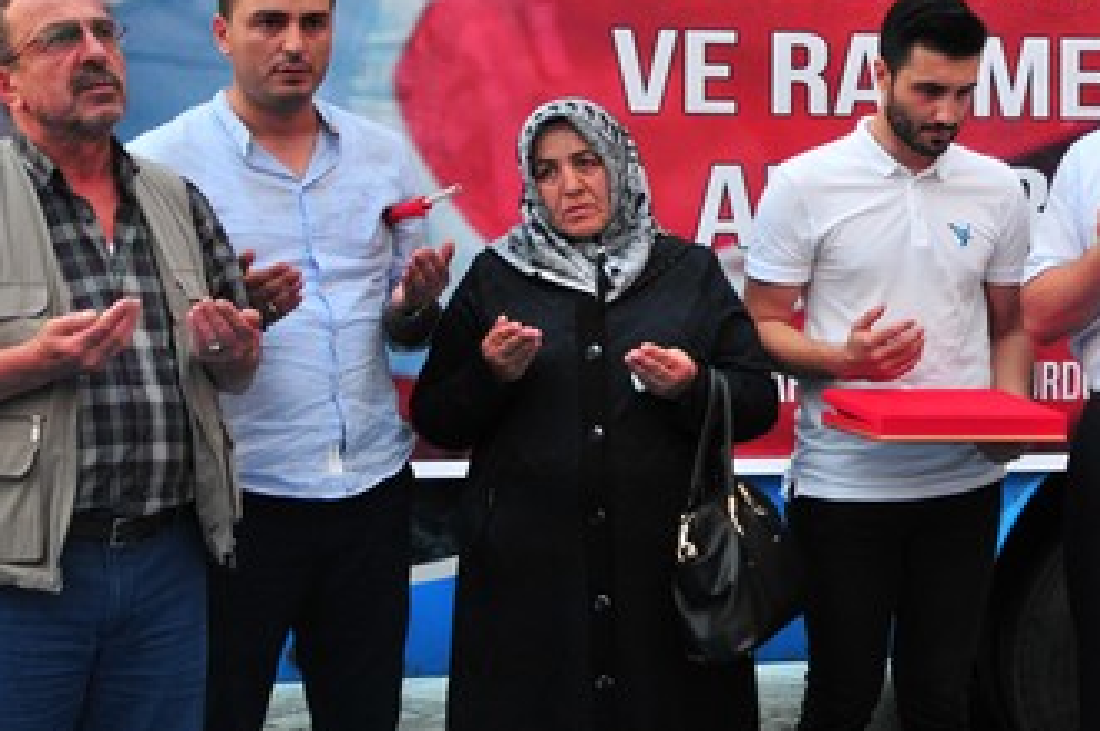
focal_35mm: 85
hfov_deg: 23.4
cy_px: 244
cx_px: 974
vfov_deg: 16.0
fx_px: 2595
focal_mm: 28
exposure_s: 1/60
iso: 500
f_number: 5
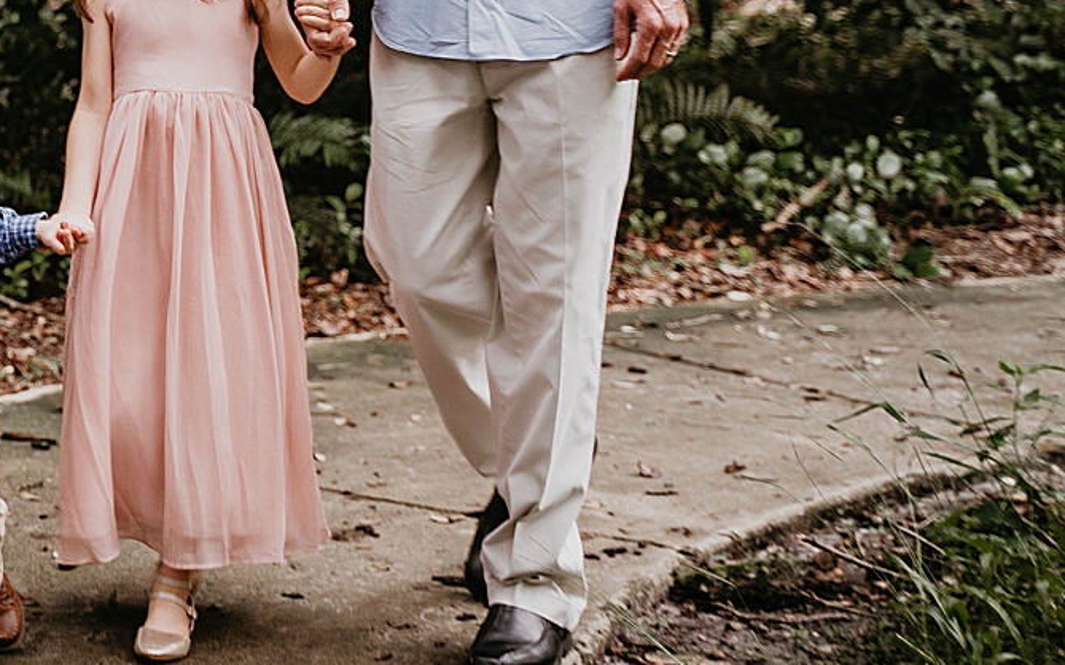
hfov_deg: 17.1
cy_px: -87
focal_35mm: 117
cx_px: -186
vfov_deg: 11.0
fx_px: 3396
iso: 640
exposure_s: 1/160
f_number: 2.8
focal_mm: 48
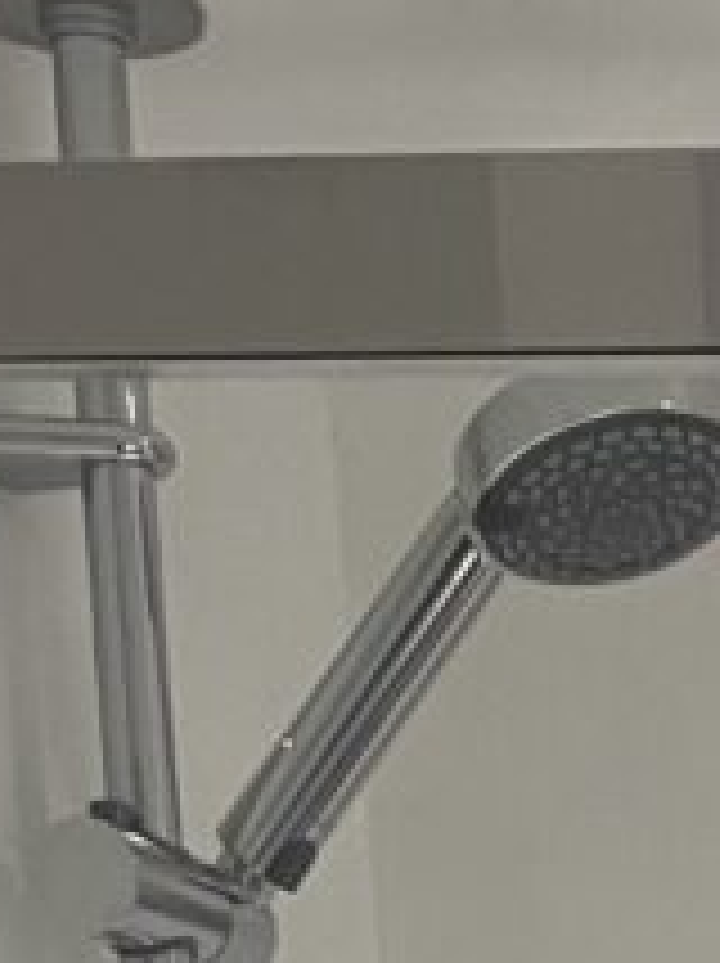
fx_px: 5196
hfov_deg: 7.3
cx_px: 1881
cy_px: 3276
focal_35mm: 187
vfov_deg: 8.2
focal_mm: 4.2
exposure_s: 1/50
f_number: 1.6
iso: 64
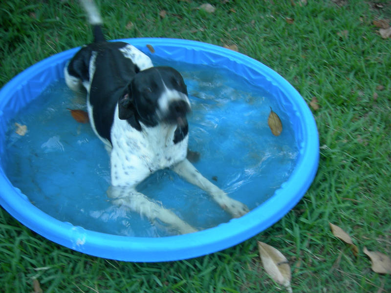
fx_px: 407
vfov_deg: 39.7
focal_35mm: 36
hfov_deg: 51.4
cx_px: 196
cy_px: 146
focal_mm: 7.5
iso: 64
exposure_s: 1/44
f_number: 3
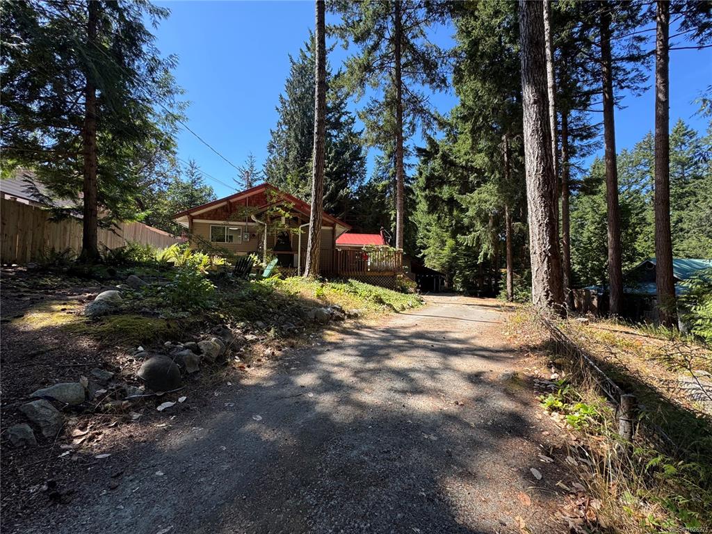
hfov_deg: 102.1
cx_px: 356
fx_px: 288
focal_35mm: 14
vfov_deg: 85.7
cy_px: 267
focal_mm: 2.22
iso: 40
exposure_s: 1/412
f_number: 2.2
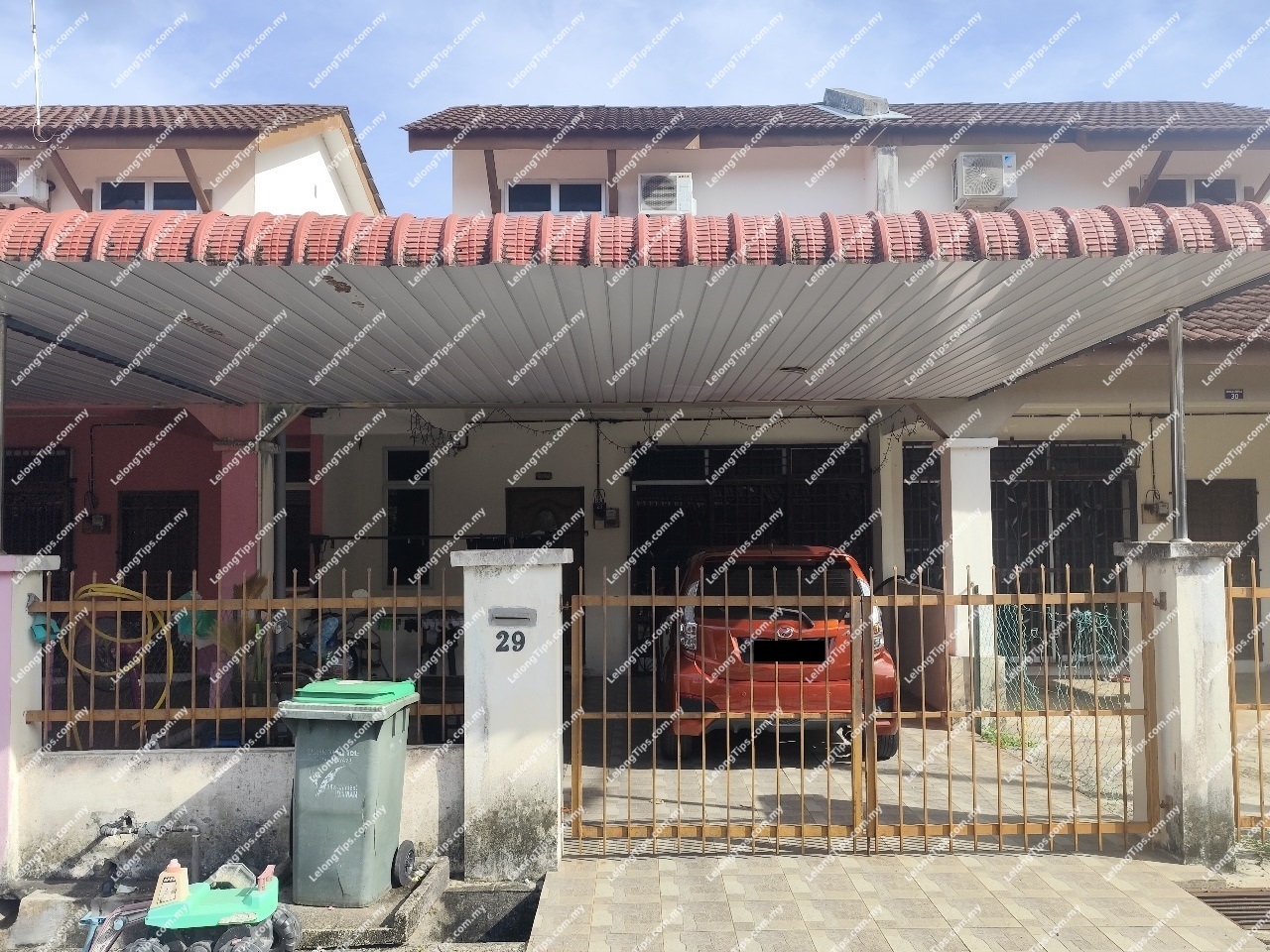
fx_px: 844
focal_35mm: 23
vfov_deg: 58.9
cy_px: 476
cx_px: 635
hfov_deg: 73.9
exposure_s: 1/799
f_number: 1.65
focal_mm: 6.14
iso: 50
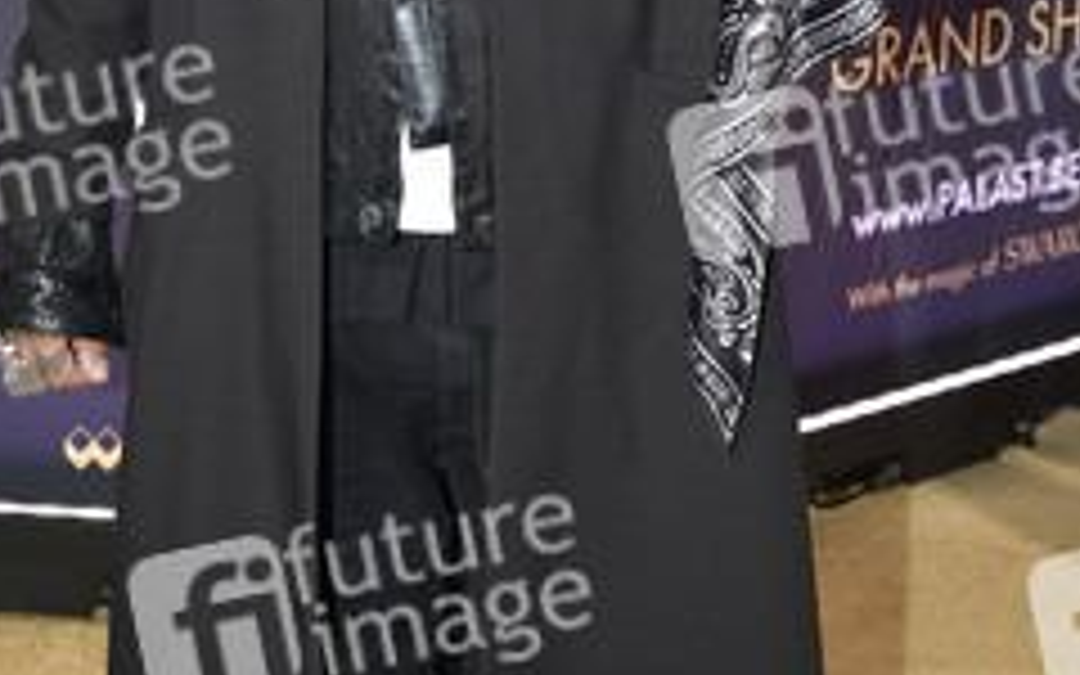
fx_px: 2502
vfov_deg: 15.0
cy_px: -72
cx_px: 490
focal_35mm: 85
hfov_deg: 24.4
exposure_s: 1/250
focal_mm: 50
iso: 1250
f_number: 6.3
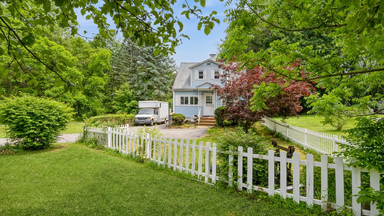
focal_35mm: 18
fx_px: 183
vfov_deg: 59.4
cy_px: 69
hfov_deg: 92.6
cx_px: 198
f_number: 8
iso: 200
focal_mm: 8
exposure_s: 1/320
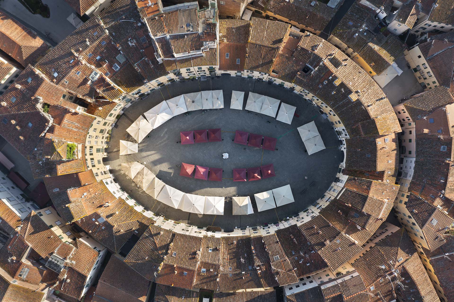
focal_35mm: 28
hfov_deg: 65.5
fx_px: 353
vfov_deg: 46.4
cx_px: 227
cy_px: 151
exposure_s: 1/160
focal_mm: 10.26
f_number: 4
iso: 100
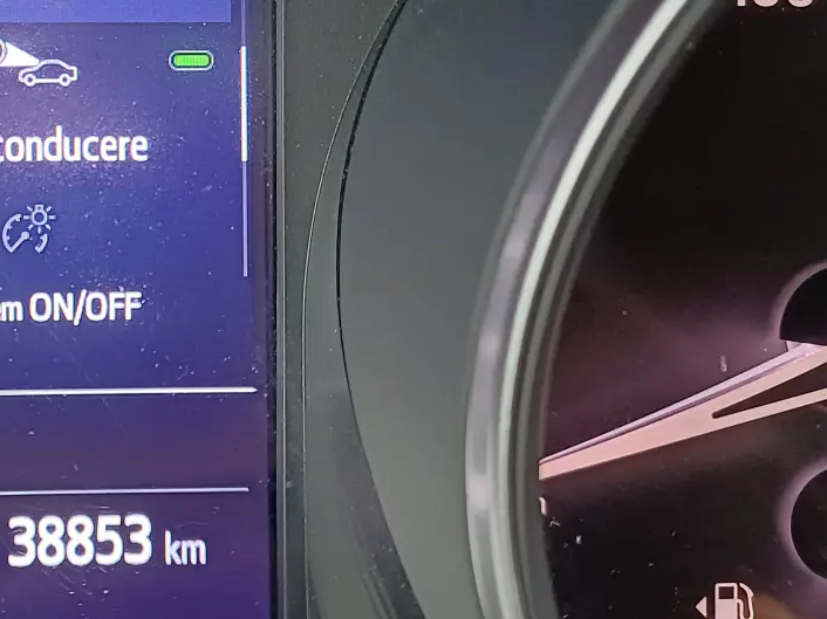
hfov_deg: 35.2
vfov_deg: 28.3
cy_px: 193
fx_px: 1218
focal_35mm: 51
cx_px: 71
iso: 1250
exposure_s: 1/20
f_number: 1.8
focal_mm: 4.65
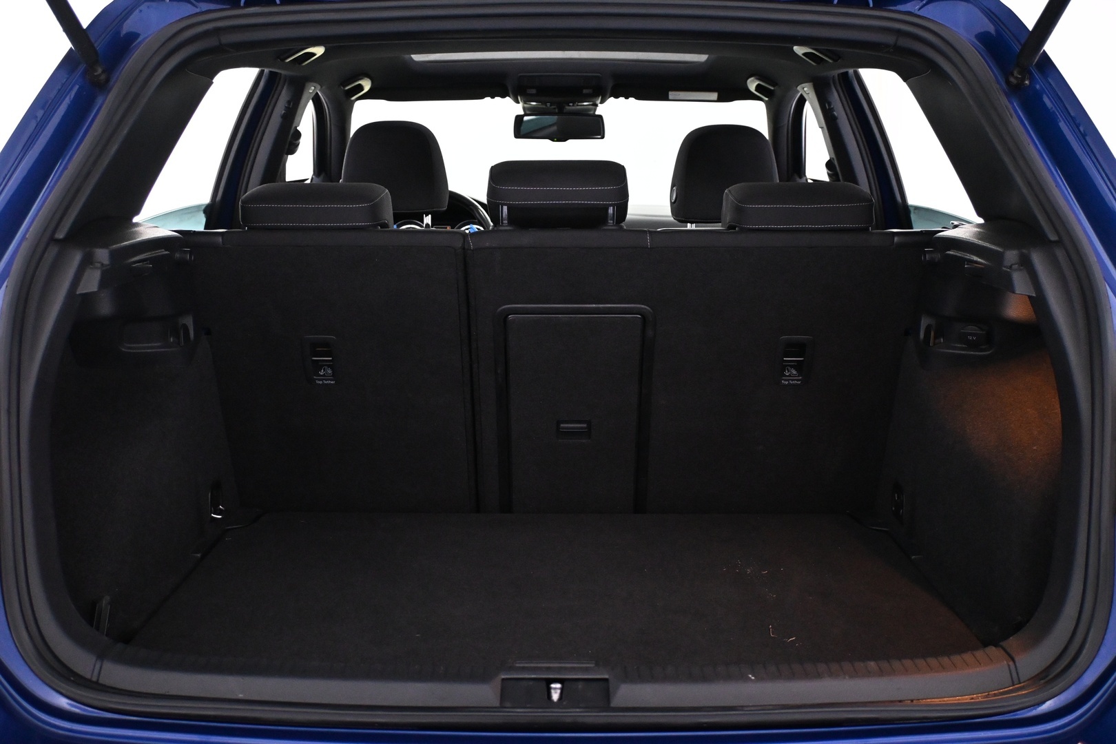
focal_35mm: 39
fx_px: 1209
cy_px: 372
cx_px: 558
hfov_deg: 49.6
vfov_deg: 34.2
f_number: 4.5
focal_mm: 26
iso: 3600
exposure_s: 1/60
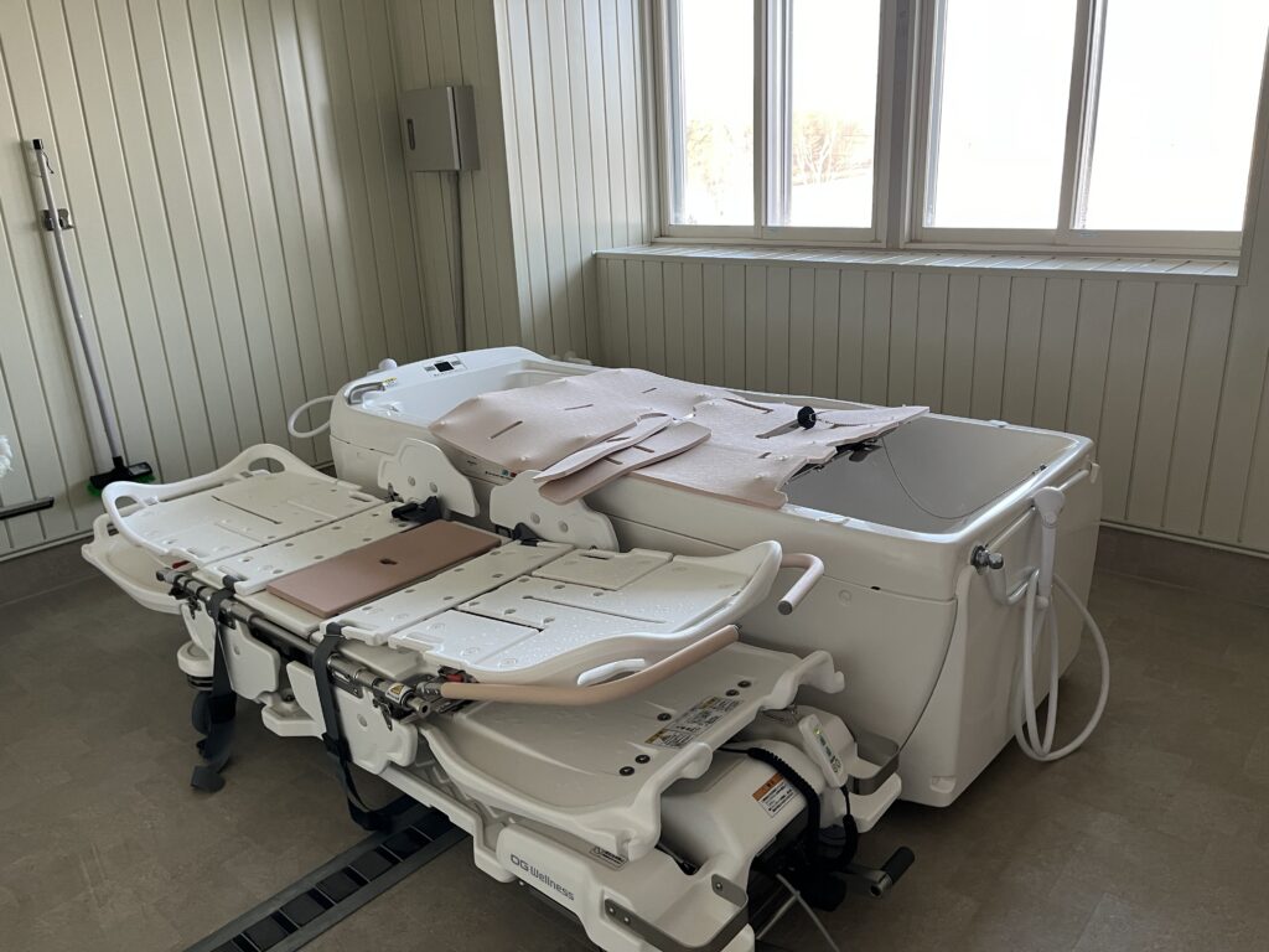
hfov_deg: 67.3
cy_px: 476
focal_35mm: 26
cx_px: 634
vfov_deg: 53.1
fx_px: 953
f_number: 1.6
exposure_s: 1/87
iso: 125
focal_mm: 5.1
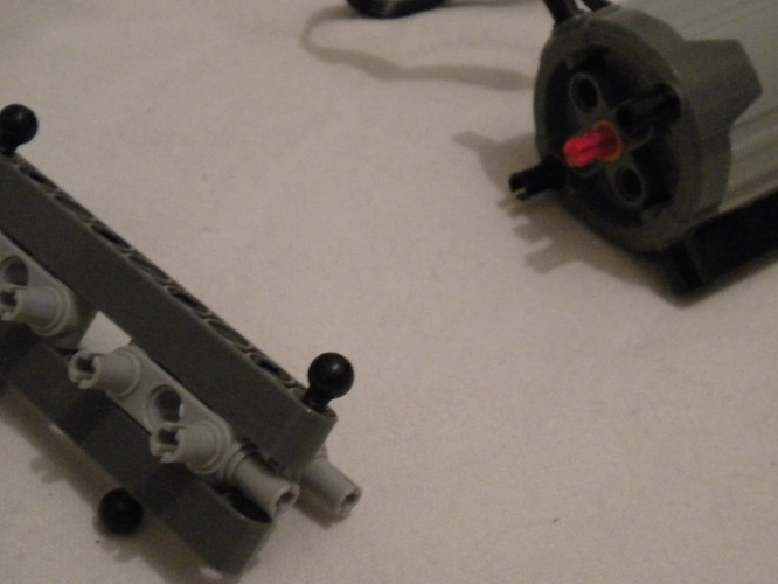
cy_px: 334
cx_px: 383
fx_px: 1416
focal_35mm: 63
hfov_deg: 30.7
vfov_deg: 23.3
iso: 800
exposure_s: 1/28.4
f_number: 3.5
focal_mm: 7.4
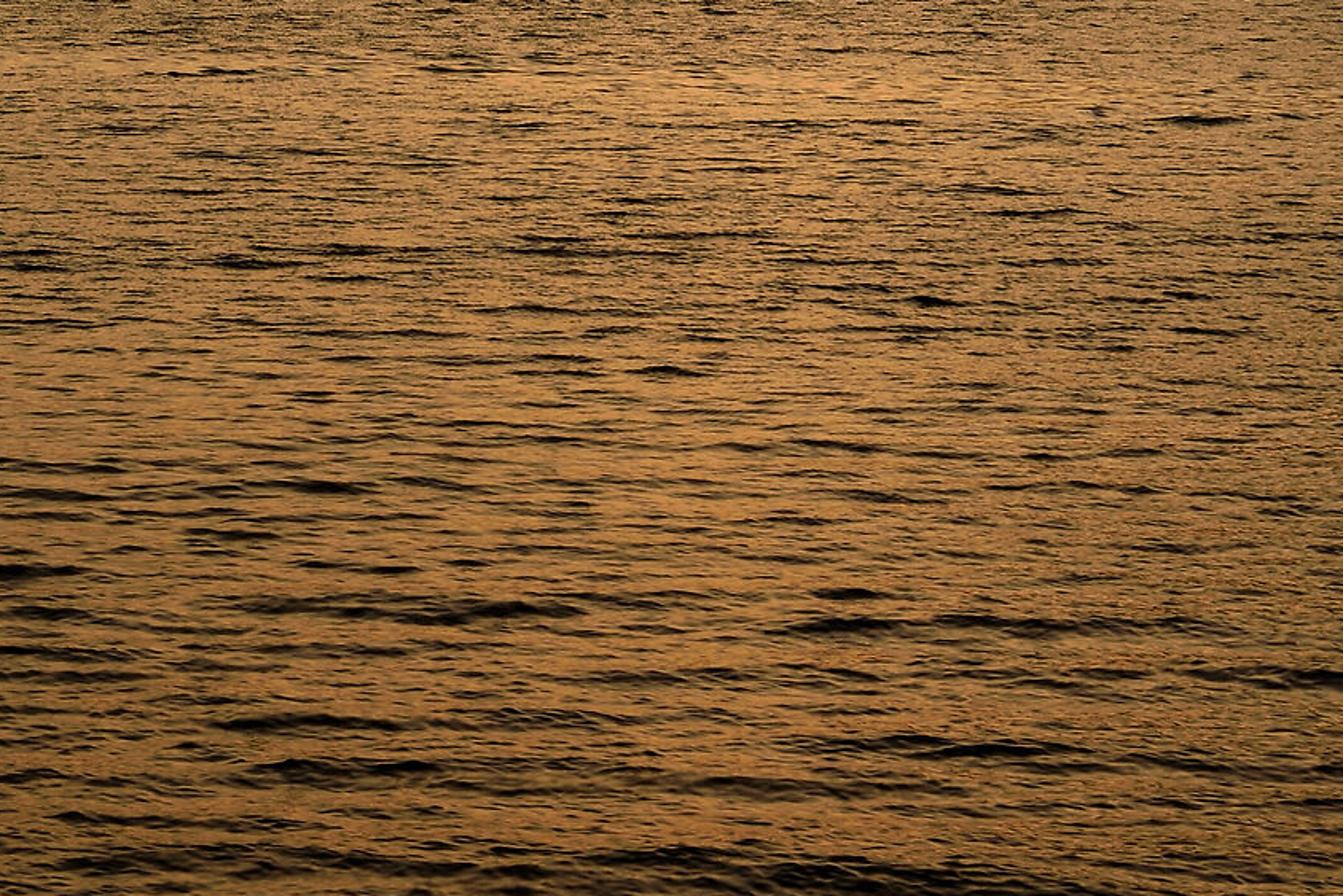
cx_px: -201
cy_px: -126
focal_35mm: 148
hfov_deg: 13.5
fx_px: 5524
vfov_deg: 9.2
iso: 100
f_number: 22
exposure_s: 1/20
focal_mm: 52
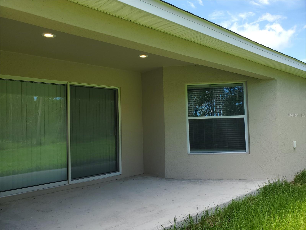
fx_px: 230
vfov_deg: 53.1
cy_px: 115
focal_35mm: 26
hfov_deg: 67.3
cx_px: 153
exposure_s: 1/463
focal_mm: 4.3
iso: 50
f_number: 2.4
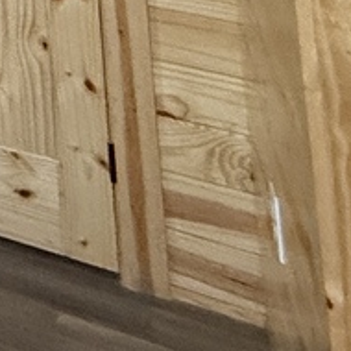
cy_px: -528
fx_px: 1078
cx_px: -715
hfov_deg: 11.1
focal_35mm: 94
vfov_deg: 13.1
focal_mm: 2.22
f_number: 2.2
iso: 500
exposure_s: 1/60
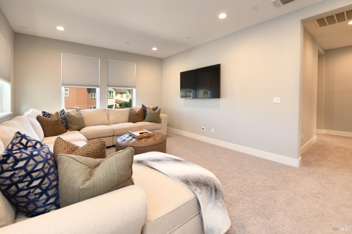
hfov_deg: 104.3
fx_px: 137
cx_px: 176
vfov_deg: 81.2
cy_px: 117
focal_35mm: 14
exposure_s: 1/250
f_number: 11
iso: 320
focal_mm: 14
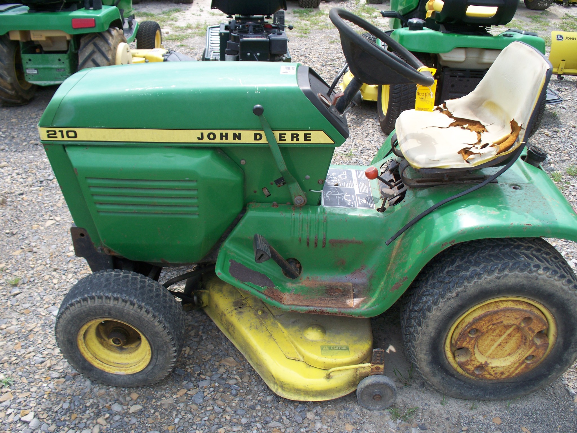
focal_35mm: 36
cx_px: 288
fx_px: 600
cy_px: 216
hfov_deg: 51.4
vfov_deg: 39.7
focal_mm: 7.54
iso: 64
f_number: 2.8
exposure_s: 1/500
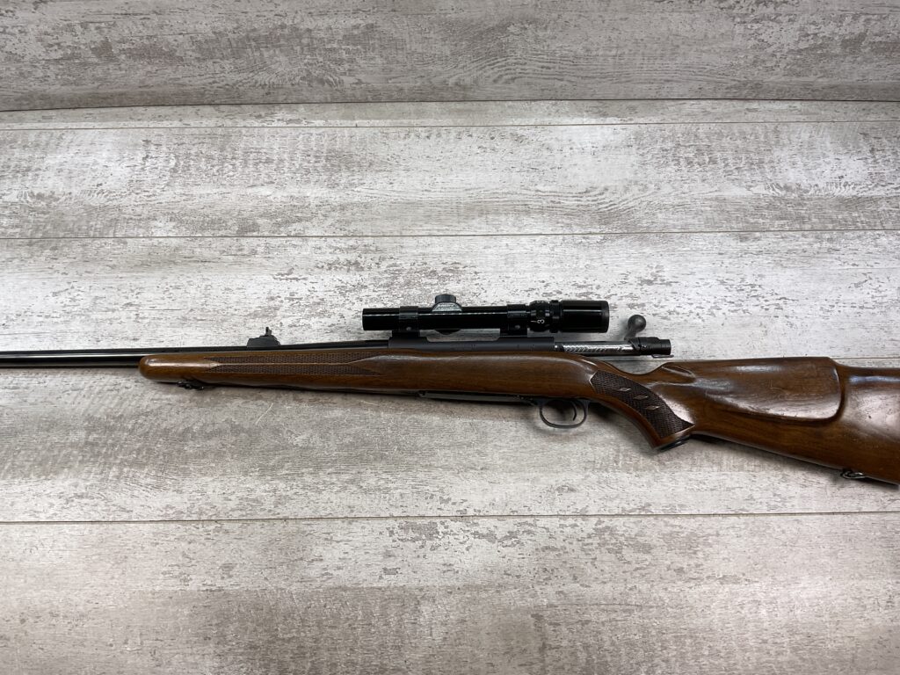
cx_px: 450
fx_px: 754
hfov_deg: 61.7
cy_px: 338
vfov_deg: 48.2
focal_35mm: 29
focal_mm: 3
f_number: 1.8
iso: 16
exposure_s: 1/241
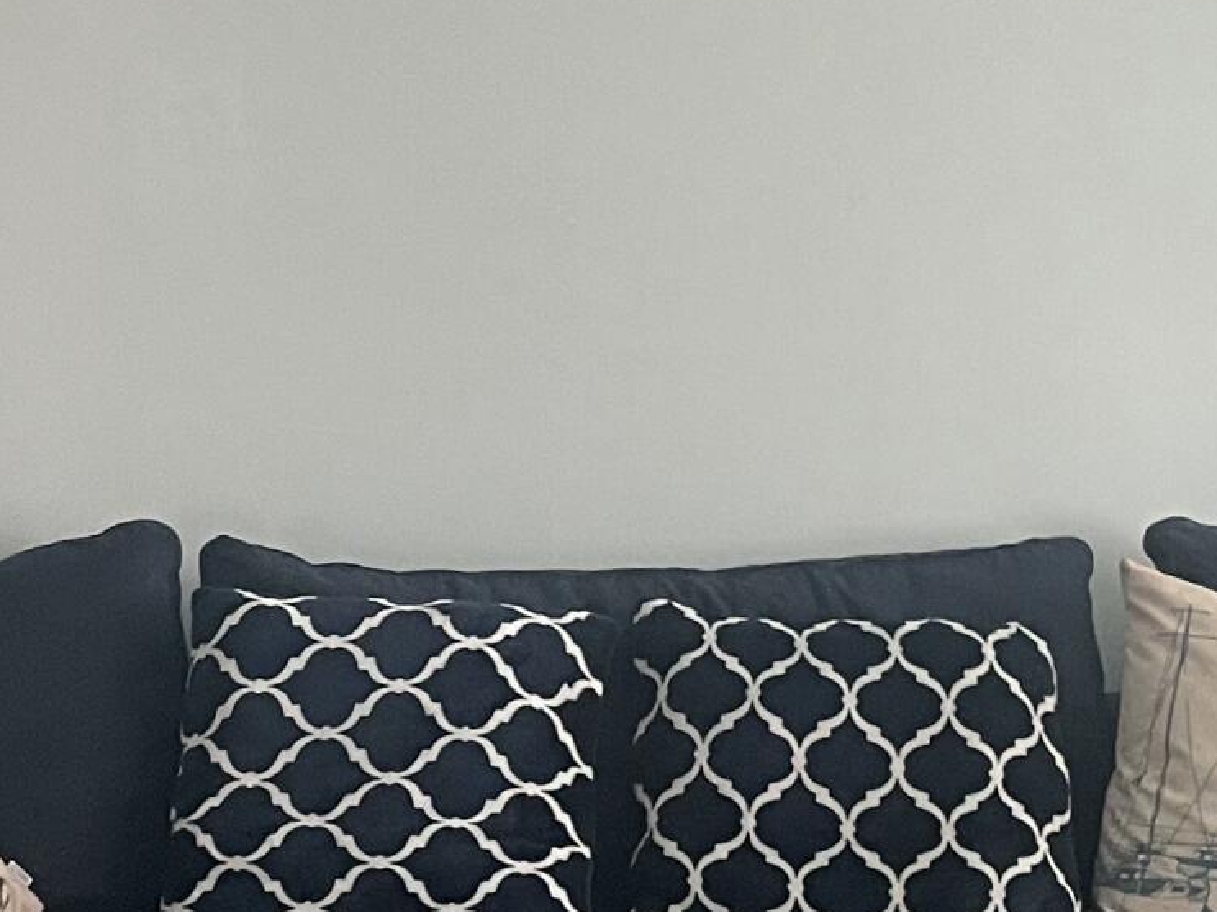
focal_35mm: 105
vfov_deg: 14.1
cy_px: 431
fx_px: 3691
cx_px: 331
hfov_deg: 18.6
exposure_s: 1/60
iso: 200
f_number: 1.6
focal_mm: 4.2
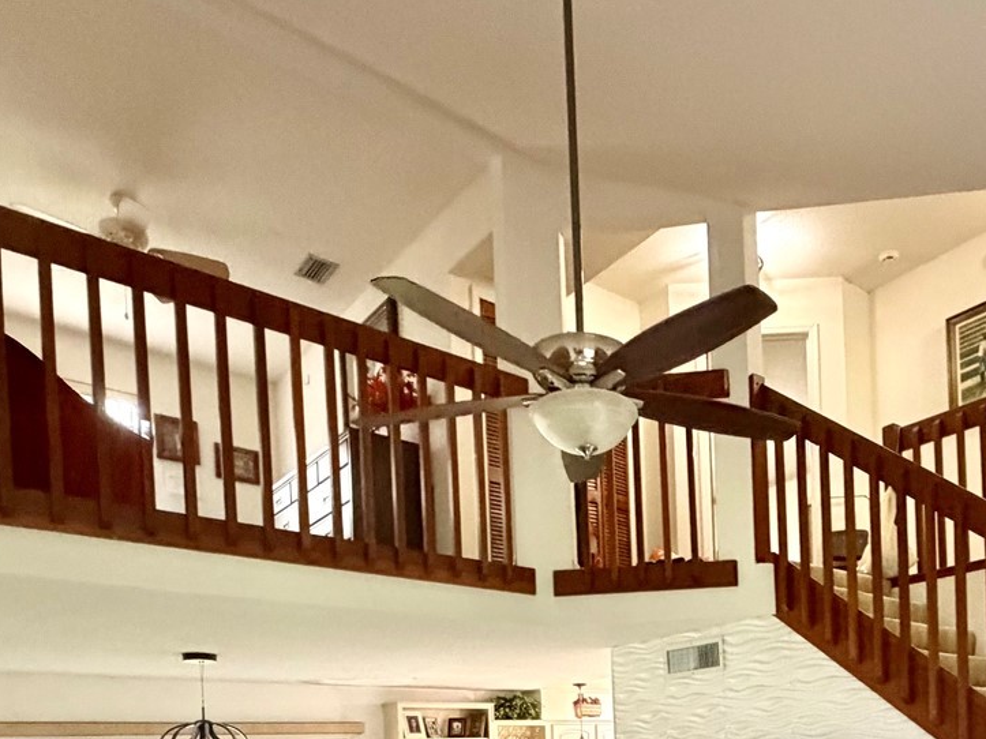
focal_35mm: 31
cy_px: 773
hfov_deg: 56.1
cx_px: 713
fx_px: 883
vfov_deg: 39.0
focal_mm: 2.22
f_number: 2.2
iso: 800
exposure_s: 1/60
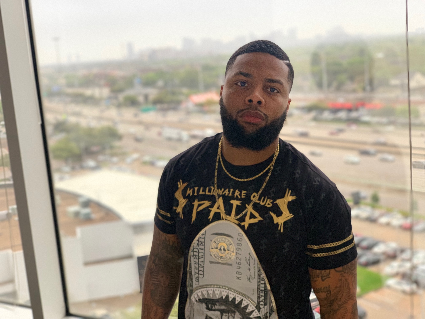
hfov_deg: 36.8
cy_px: 160
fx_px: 638
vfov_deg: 28.0
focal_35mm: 52
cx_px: 212
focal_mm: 6
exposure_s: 1/60
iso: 320
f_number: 2.4
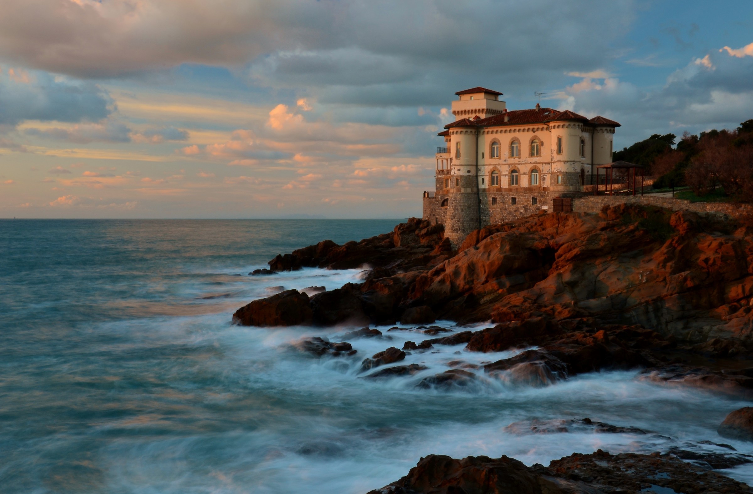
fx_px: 1062
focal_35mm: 51
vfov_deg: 26.2
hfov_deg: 39.0
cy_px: 247
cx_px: 376
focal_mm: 34
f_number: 29
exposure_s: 2
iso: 100
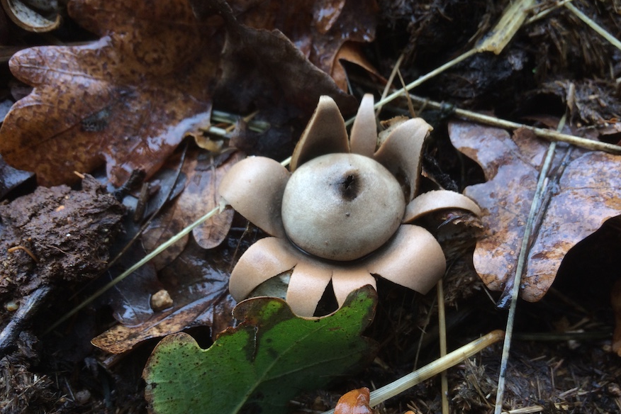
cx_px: 318
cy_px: 226
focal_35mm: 31
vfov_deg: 42.3
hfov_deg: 60.3
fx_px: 535
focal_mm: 4.15
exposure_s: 1/100
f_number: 2.2
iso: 50
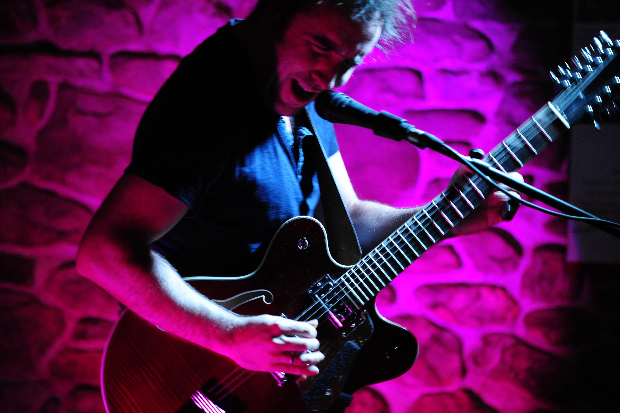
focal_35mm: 130
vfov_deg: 10.5
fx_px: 2237
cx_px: 310
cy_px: 206
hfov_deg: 15.8
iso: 3200
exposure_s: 1/40
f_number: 2.8
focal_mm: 130
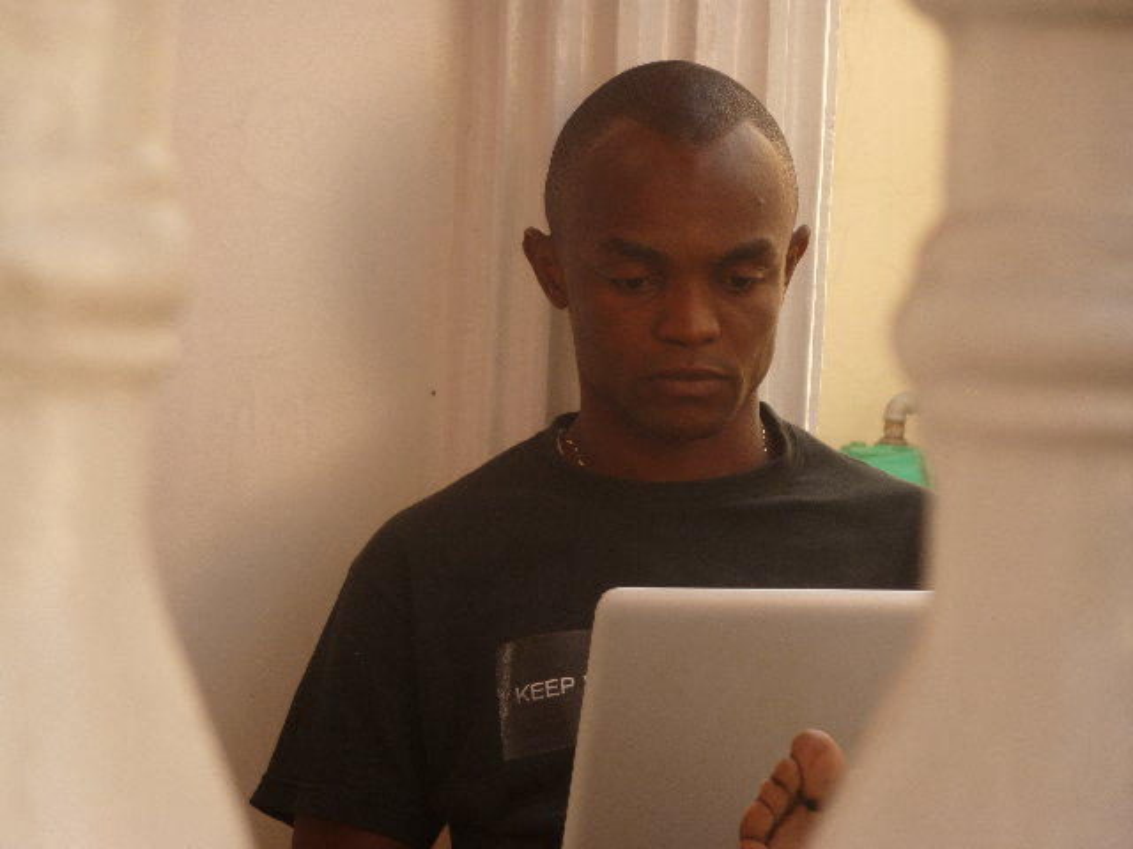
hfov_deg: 9.2
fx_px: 7004
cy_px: 424
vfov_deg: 6.9
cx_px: 566
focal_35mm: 214
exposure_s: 1/100
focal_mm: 38.3
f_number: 5.5
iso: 100
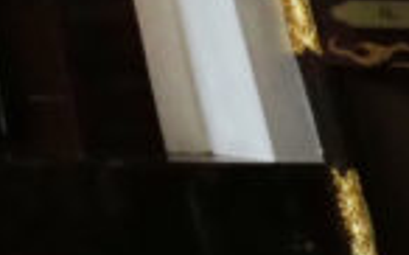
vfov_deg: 10.9
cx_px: -952
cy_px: -331
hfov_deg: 10.2
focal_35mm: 104
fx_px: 1158
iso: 3200
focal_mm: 7
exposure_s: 1/60
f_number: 2.8
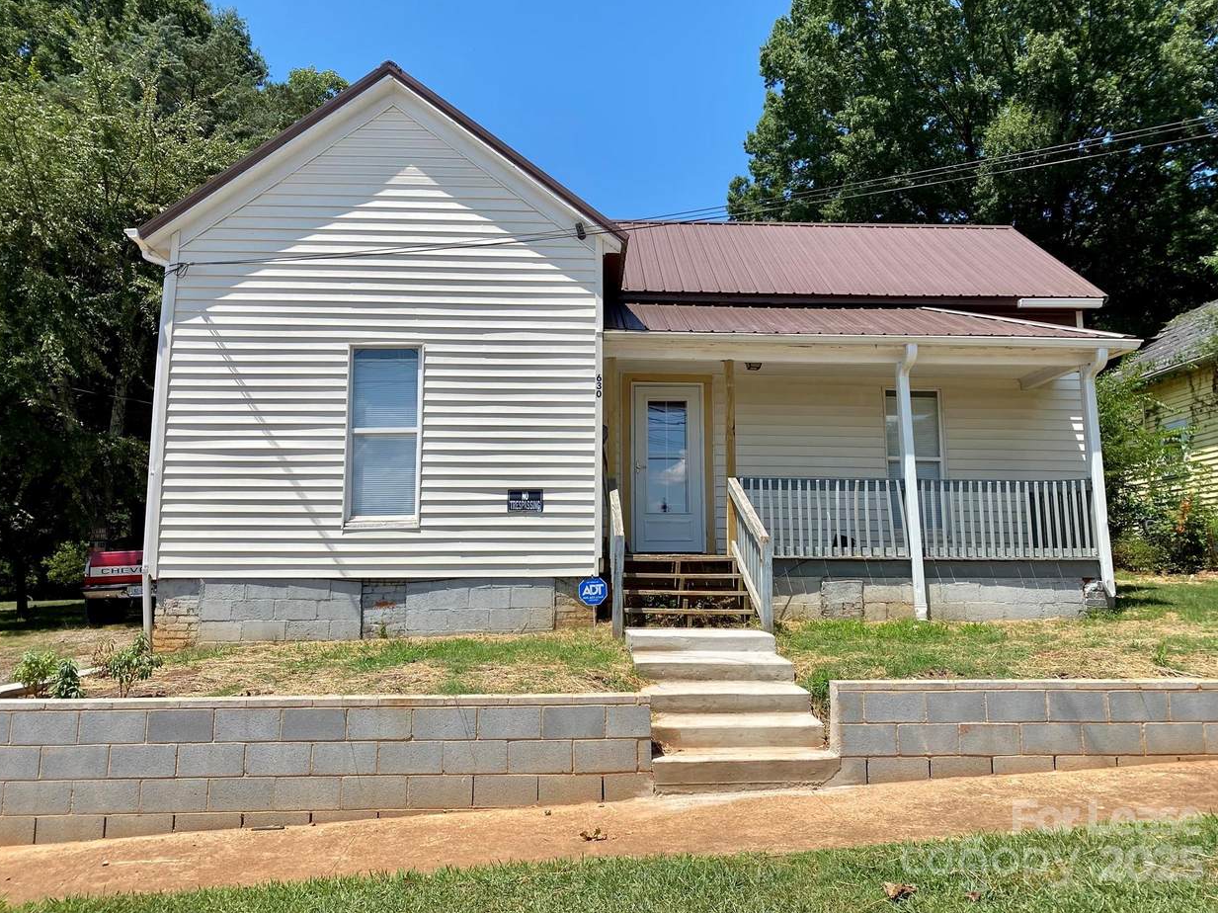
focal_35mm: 27
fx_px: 950
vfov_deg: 51.3
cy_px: 441
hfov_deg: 65.3
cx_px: 617
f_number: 1.8
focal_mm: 4.25
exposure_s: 1/3610
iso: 32
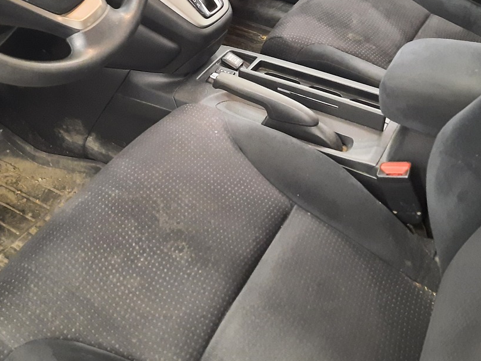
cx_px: 202
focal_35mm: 44
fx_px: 612
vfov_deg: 31.7
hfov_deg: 42.8
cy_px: 55
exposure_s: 1/20
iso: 1000
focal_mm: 4.6
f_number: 2
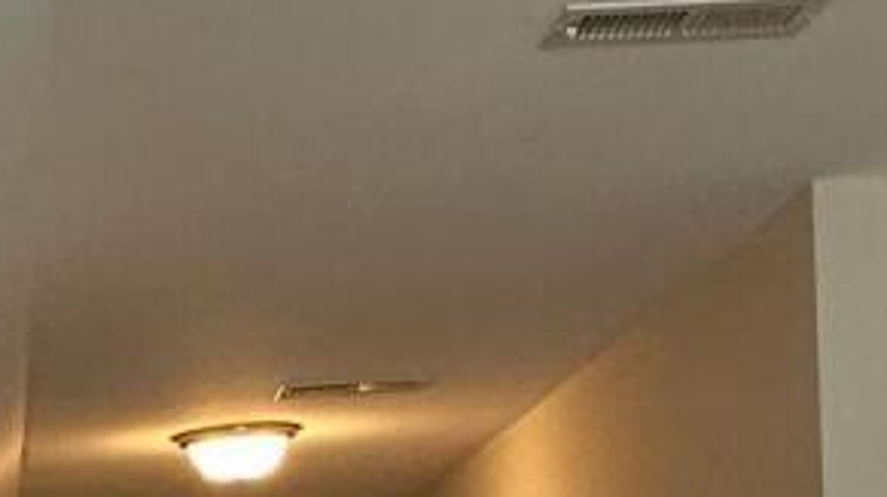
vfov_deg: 10.4
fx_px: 2467
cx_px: 98
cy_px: 1064
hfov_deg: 20.0
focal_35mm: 105
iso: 200
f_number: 2.2
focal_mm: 2.22
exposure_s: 1/120
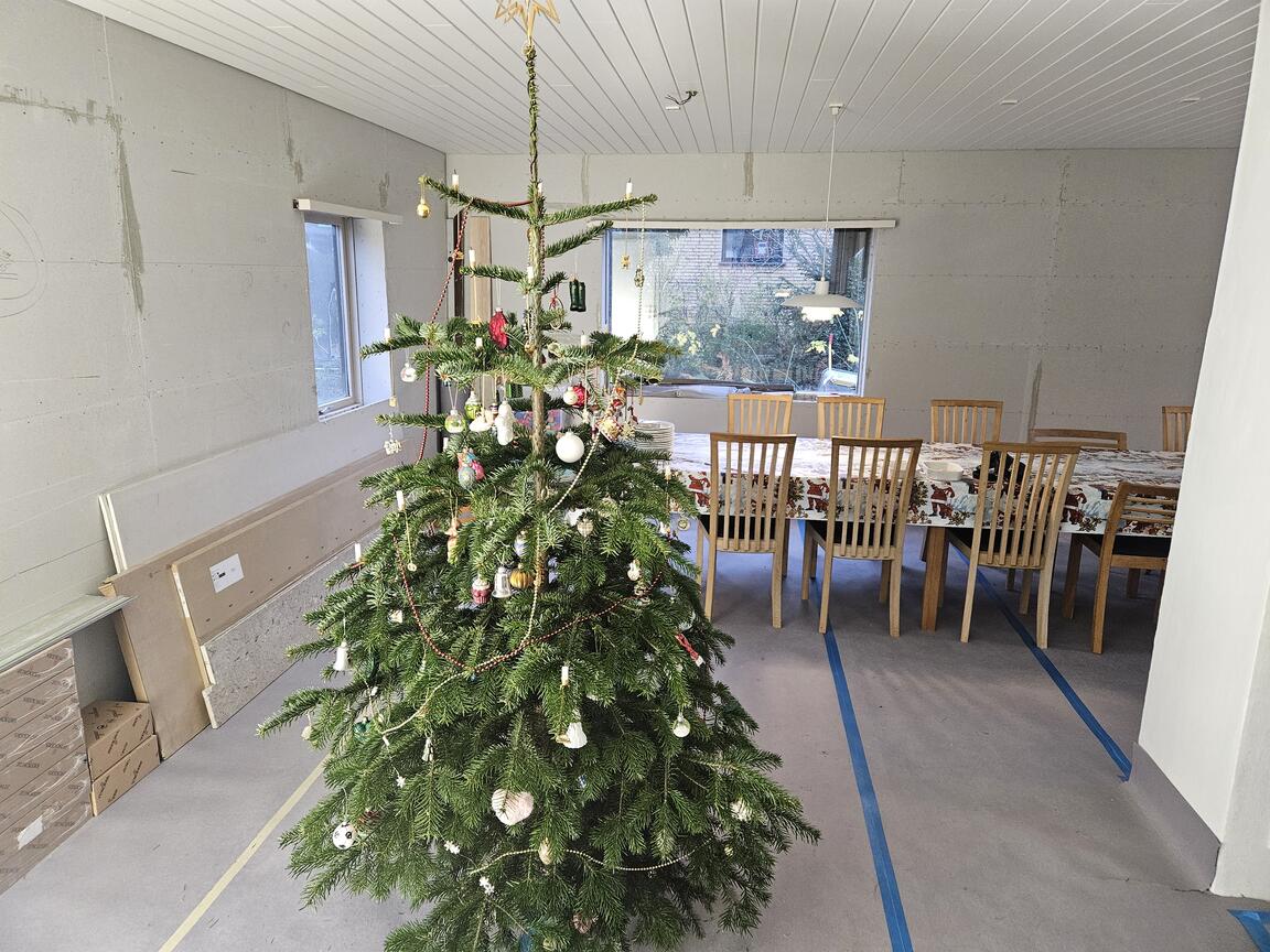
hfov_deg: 73.9
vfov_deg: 58.9
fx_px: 844
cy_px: 476
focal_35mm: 23
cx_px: 635
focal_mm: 5.4
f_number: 1.8
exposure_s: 1/100
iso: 500
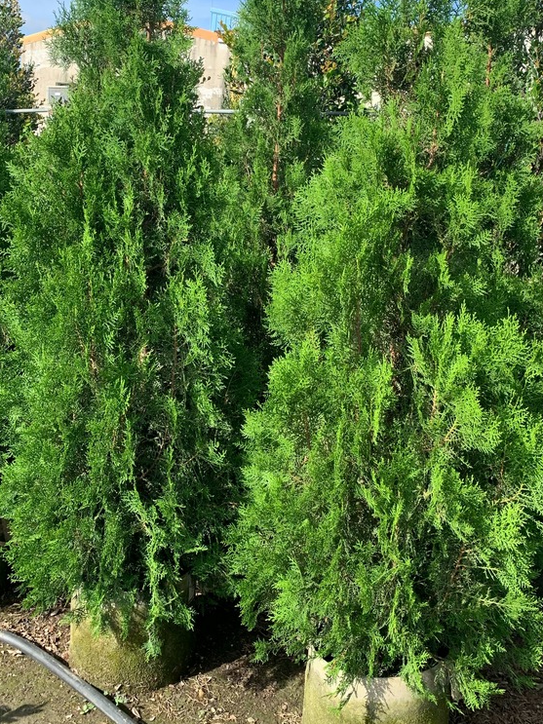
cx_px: 293
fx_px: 732
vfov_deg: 52.3
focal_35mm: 35
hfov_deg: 40.7
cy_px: 293
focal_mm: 4.25
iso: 25
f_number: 1.8
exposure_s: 1/635
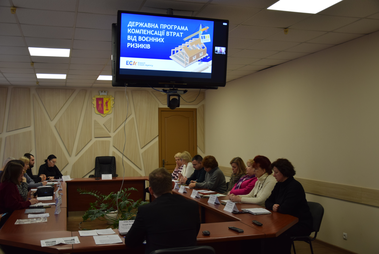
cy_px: 127
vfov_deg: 34.3
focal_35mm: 39
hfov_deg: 49.5
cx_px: 190
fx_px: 411
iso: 450
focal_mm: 26
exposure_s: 1/60
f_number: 4
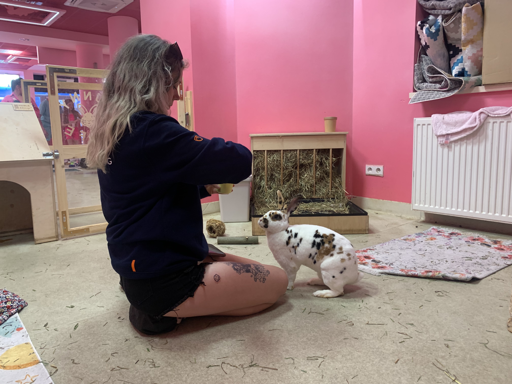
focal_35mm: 26
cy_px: 192
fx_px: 385
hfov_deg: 67.3
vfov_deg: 53.1
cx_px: 256
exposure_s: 1/50
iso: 100
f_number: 1.8
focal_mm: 4.25
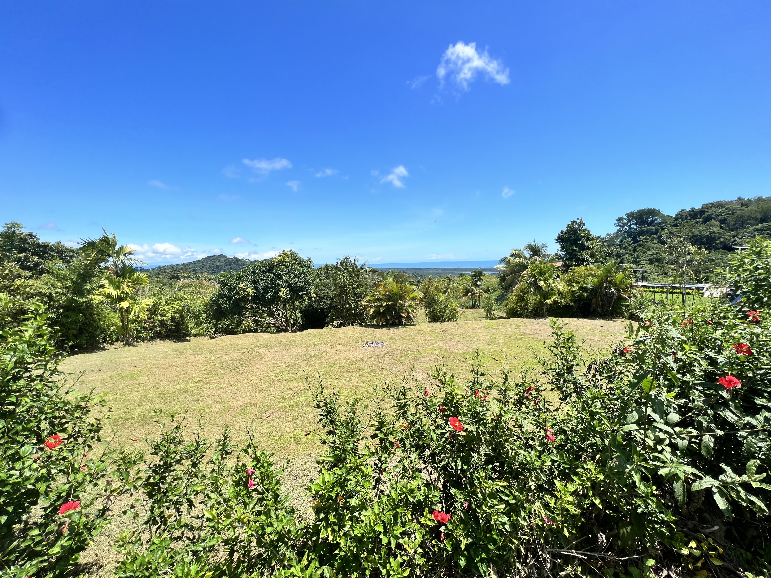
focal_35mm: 13
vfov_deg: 89.9
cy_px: 289
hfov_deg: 106.2
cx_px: 386
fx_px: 290
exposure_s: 1/1647
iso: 32
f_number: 1.8
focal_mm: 1.57
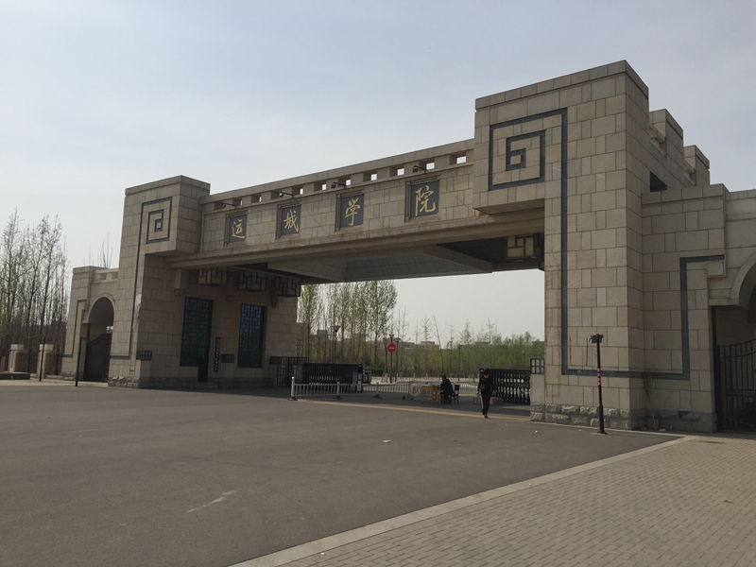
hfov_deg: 61.7
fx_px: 633
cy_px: 284
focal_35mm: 29
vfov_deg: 48.2
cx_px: 378
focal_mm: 4.15
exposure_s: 1/4950
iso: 32
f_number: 2.2
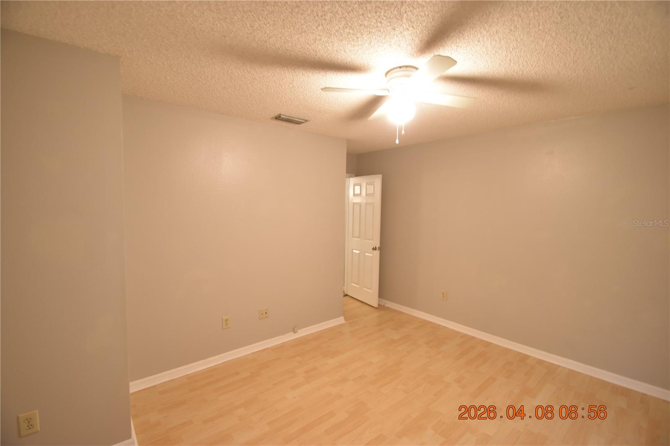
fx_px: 279
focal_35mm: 15
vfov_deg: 77.3
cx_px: 335
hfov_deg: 100.4
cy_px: 223
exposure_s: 1/8
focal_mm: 10
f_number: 3.5
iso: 800
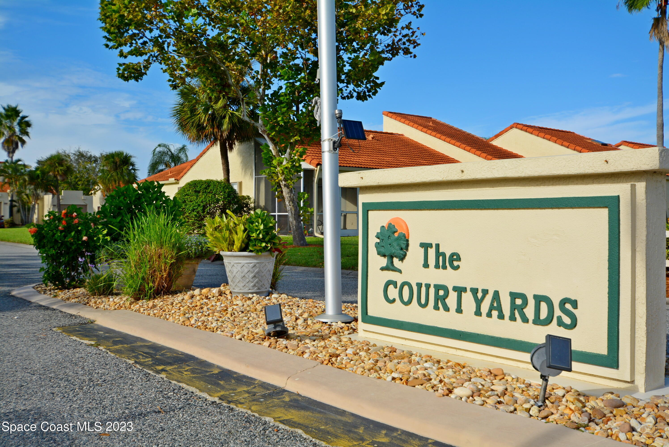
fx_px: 669
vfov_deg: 36.9
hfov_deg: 53.1
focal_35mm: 36
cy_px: 224
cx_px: 334
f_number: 8
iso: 100
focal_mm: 24
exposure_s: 1/320
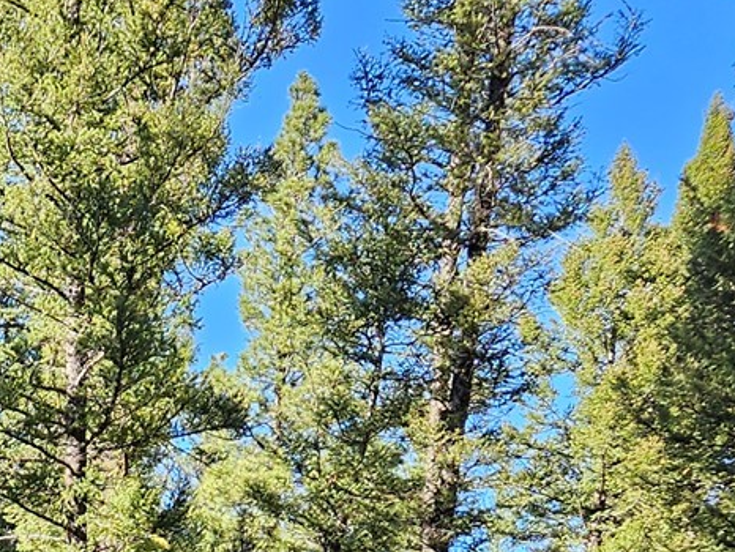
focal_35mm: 101
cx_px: -117
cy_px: 967
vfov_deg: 13.3
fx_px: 2146
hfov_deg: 18.5
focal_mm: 5.4
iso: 25
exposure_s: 1/329
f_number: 1.8
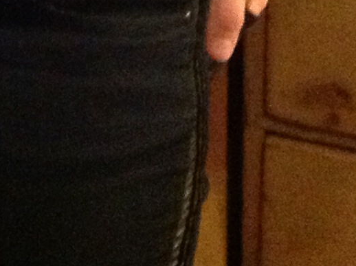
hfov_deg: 10.3
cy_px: -329
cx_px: -376
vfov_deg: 7.9
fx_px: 1797
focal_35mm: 175
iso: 800
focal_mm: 4.28
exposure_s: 1/15
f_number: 2.4
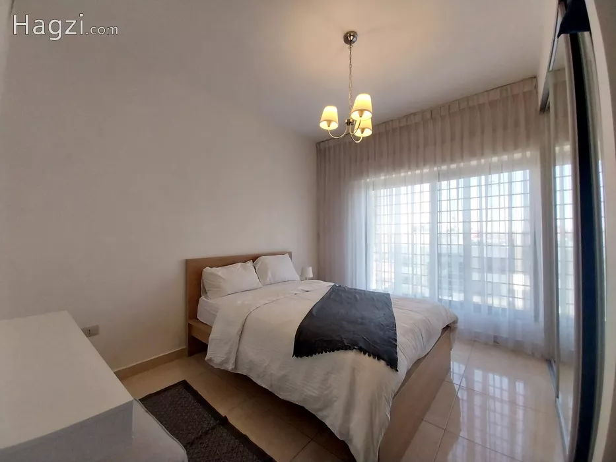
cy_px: 231
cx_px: 308
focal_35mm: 13
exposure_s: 1/50
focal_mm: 1.3
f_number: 2.2
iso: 100
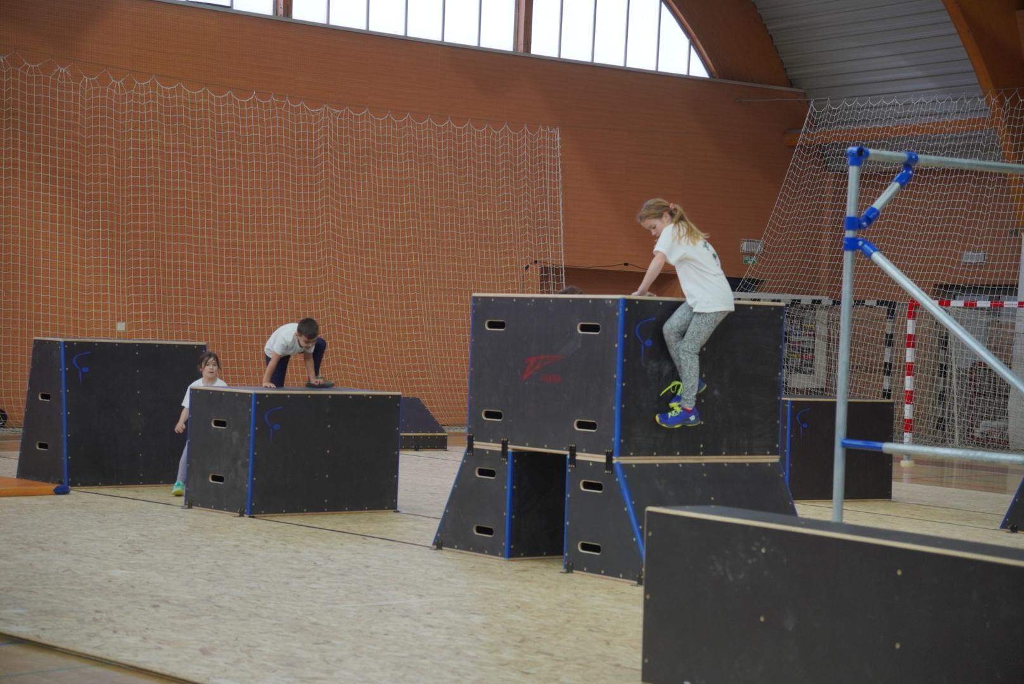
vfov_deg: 18.2
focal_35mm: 75
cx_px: 512
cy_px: 342
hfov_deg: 27.0
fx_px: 2135
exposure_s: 1/200
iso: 500
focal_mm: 50
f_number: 3.5
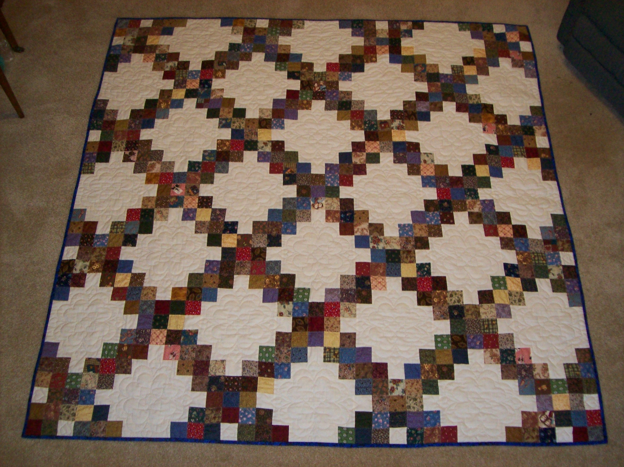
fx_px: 649
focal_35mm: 36
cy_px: 234
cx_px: 312
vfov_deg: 39.6
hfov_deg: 51.4
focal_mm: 6
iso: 200
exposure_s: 1/64
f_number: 2.7
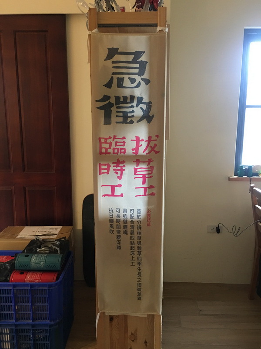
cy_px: 174
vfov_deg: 61.7
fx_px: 292
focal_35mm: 29
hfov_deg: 48.2
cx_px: 130
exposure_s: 1/10
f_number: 2.2
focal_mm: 4.15
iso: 100
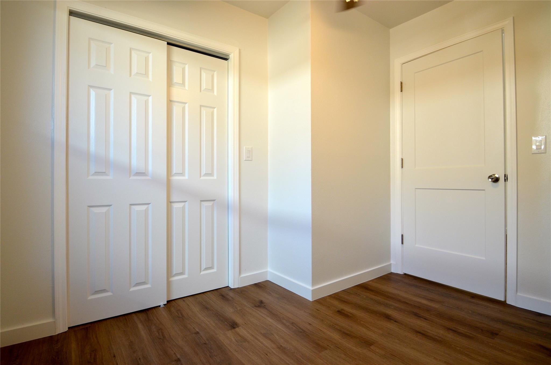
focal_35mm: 18
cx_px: 276
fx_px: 275
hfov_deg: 90.1
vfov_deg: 67.1
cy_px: 182
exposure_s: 1/80
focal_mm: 12
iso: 400
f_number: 4.5
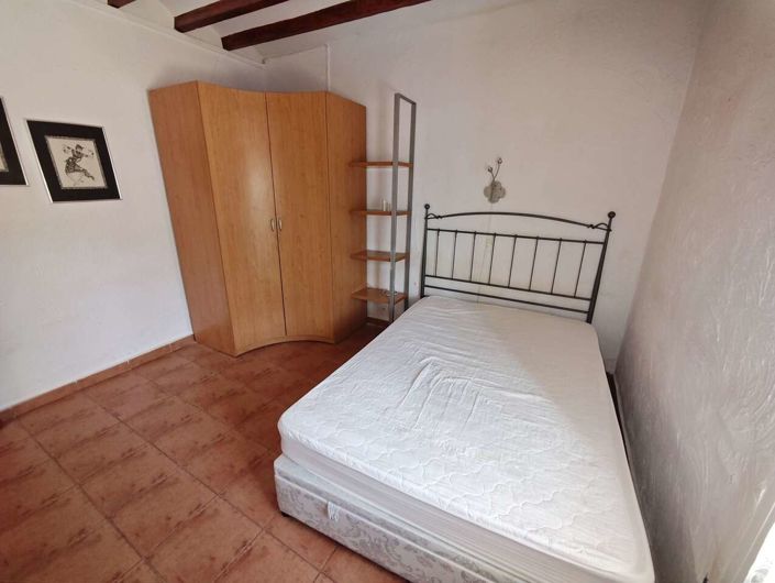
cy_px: 292
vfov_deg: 85.8
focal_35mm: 14
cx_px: 388
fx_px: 314
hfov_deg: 102.0
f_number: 2.2
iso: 800
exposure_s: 1/33.3
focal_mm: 2.16
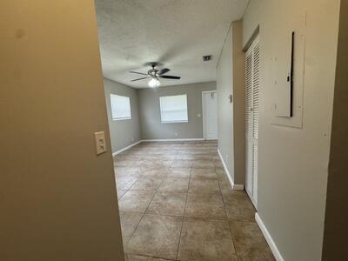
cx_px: 174
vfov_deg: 85.7
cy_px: 130
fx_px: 141
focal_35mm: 14
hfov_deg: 102.1
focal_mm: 2.22
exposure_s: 1/120
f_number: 2.2
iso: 250
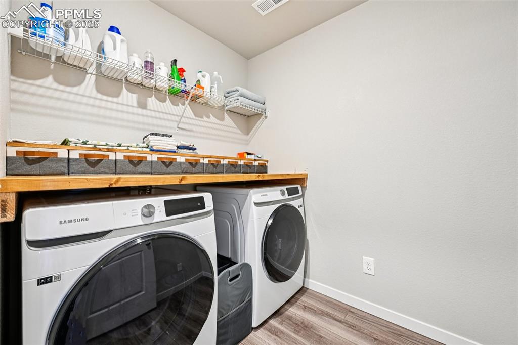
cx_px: 259
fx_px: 201
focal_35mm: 14
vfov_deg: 81.2
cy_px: 172
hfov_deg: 104.3
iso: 400
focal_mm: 14
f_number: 8
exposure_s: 1/3.33
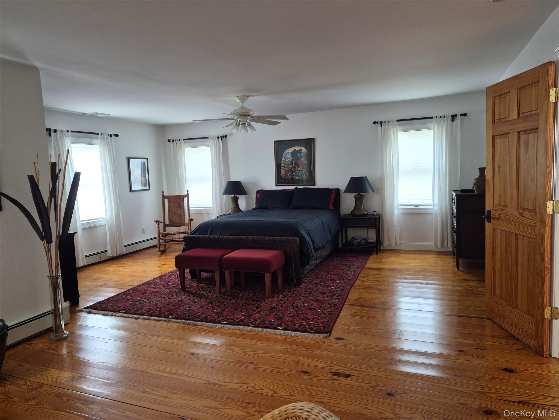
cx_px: 280
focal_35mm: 23
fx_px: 371
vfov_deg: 58.9
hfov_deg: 73.9
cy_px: 210
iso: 400
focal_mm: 5.4
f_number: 1.8
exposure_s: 1/120
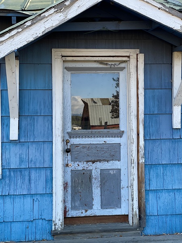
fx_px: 365
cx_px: 91
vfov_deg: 36.8
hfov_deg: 28.0
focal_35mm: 52
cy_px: 122
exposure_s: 1/156
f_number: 2
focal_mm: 6
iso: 25
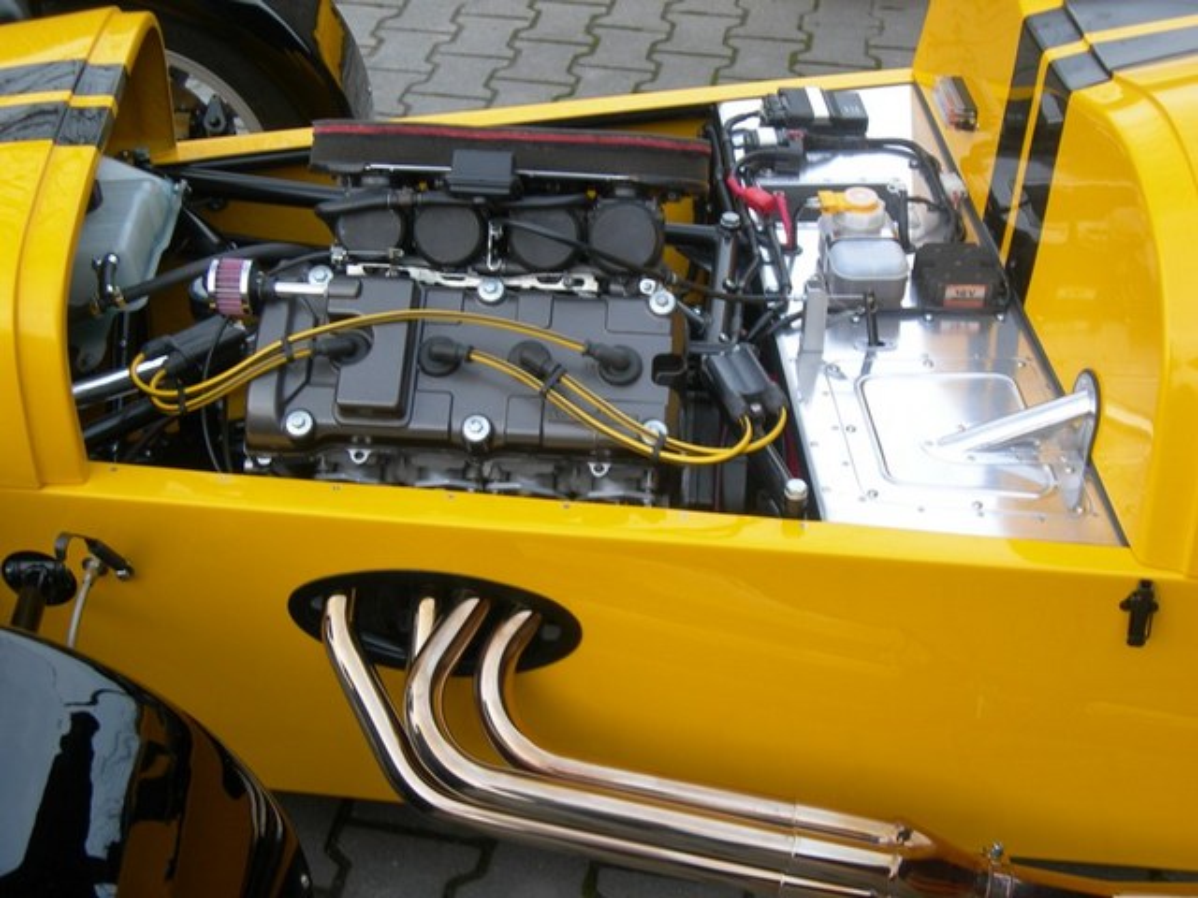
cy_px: 449
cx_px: 599
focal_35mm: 51
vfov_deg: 28.6
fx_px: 1765
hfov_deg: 37.5
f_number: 3.2
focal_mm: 10.6
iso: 50
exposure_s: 1/42.1
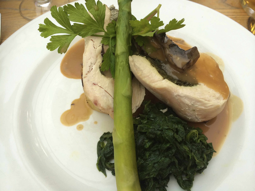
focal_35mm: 30
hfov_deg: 60.0
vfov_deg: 46.8
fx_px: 221
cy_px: 96
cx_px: 128
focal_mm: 4.12
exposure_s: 1/40
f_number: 2.2
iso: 40
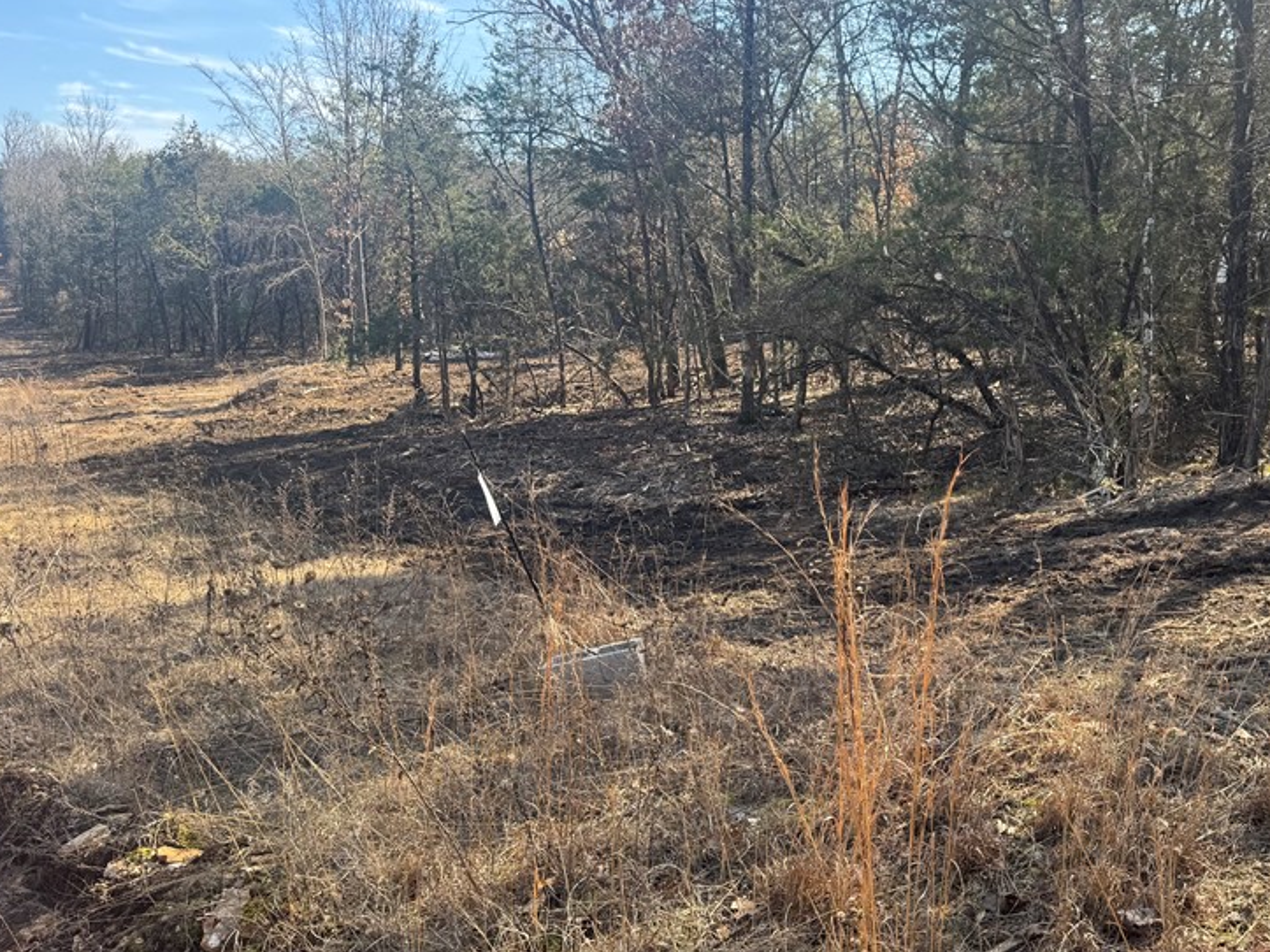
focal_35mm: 34
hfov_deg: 52.9
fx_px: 1247
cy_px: 532
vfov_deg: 41.7
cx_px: 847
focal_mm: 6.76
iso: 80
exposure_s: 1/773
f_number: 1.78
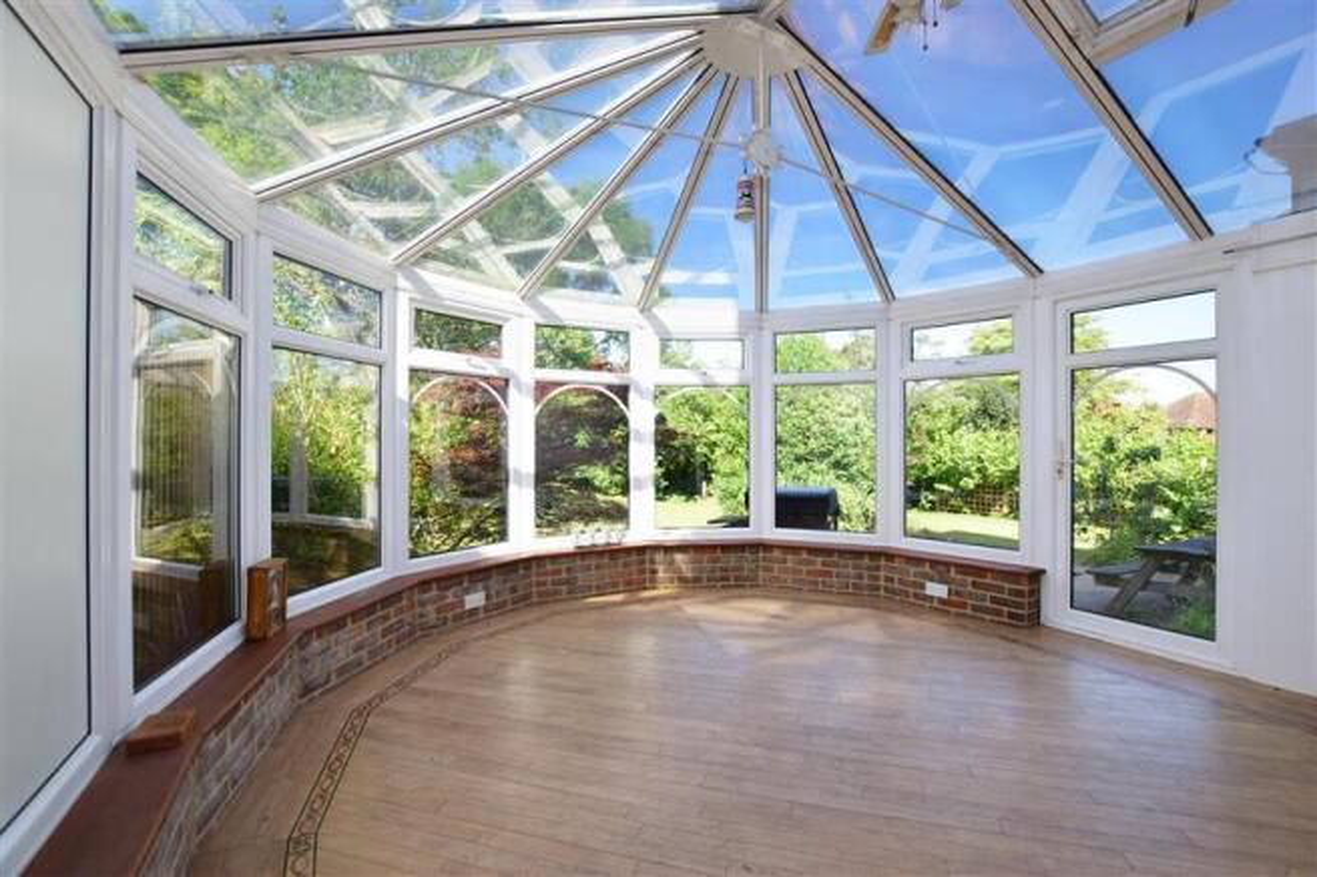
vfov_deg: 77.3
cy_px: 438
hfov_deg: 100.4
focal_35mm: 15
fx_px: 549
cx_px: 658
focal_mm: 10
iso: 200
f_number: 7.1
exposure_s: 1/200
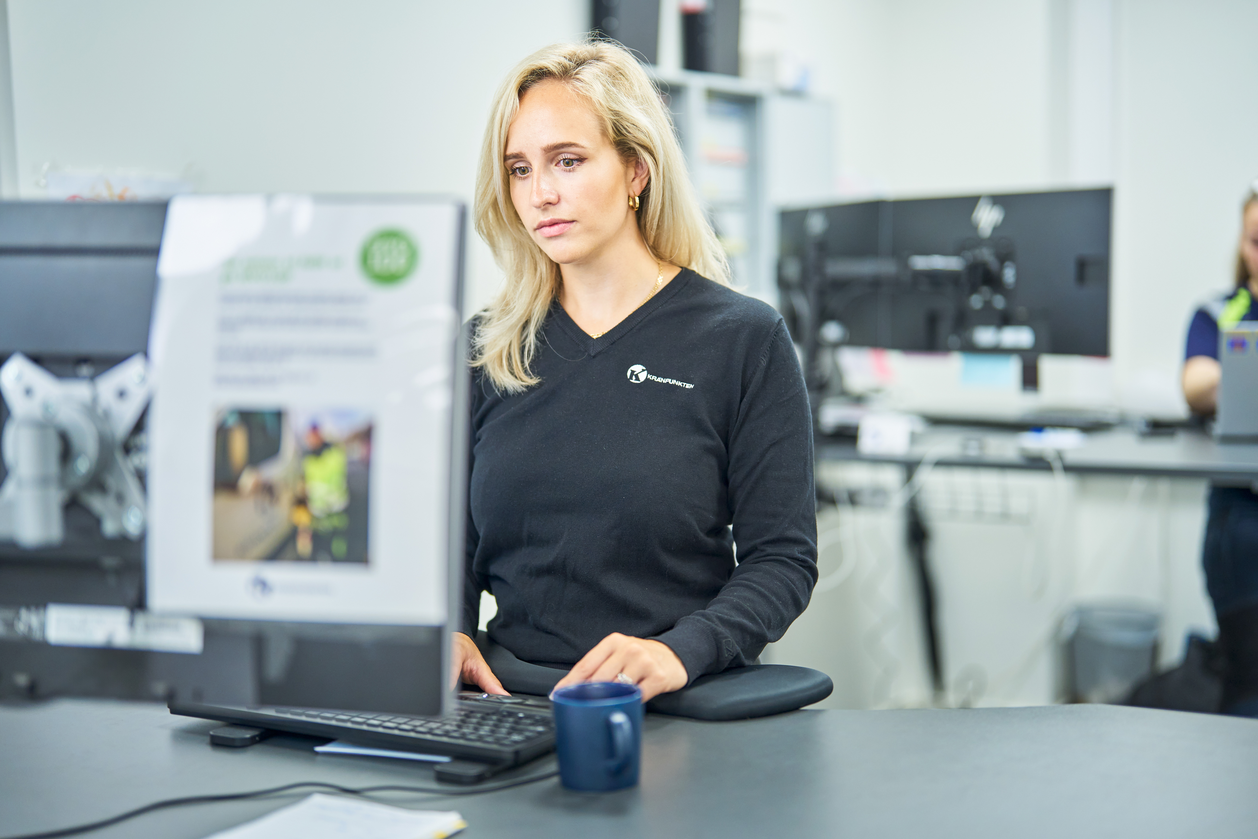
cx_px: 629
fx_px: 1747
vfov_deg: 27.0
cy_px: 420
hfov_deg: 39.6
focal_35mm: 50
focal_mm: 50
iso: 500
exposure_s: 1/320
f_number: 1.2
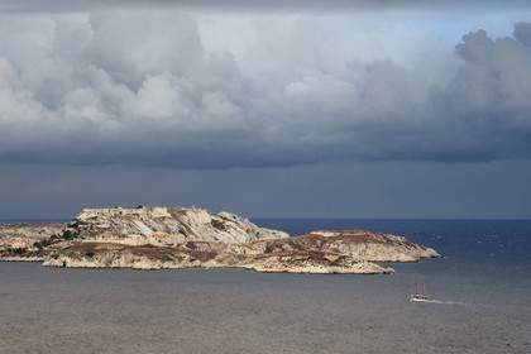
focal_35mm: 145
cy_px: 177
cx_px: 266
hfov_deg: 14.2
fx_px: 2139
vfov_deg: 9.5
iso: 400
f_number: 8
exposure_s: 1/200
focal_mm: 145
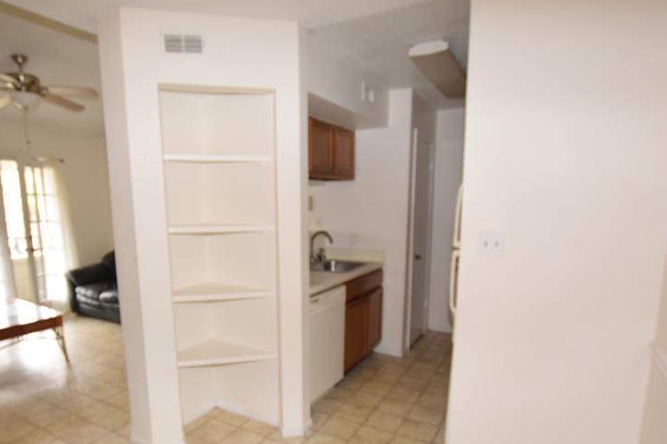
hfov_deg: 80.9
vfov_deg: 58.5
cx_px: 296
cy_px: 284
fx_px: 389
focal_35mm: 21
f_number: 4
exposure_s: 1/60
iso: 800
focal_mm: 10
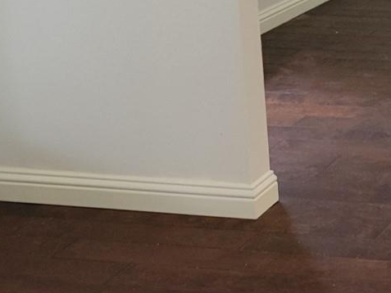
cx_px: 664
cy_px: -12
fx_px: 1164
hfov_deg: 16.5
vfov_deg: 14.1
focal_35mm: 103
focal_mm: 6.7
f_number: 1.8
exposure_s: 1/30
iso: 100
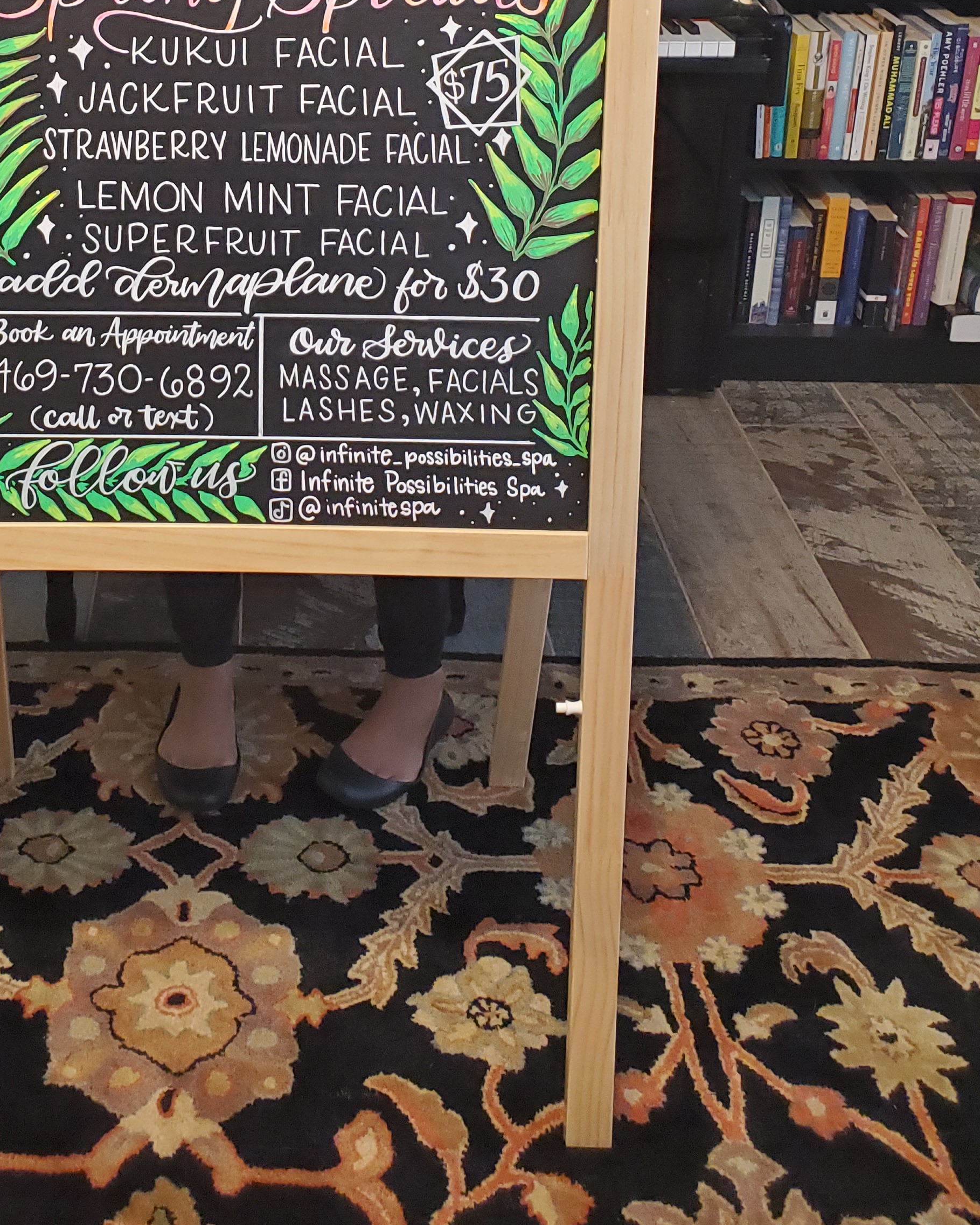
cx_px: 211
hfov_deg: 32.6
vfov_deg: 39.0
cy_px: 191
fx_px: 1632
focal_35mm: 45
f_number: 2.4
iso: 500
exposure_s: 1/39
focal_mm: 4.3
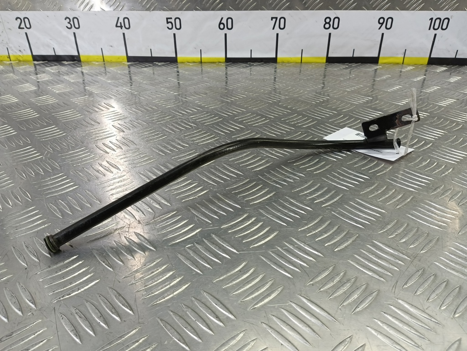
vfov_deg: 58.9
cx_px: 234
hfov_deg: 73.9
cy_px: 176
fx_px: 310
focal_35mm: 23
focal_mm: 4.11
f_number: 1.6
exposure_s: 1/50
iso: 109
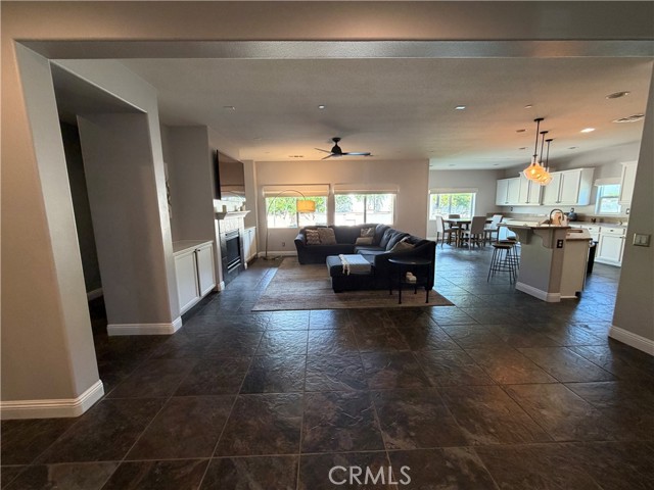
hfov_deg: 102.1
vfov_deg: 85.7
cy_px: 245
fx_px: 265
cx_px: 327
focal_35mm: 14
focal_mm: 2.22
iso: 250
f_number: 2.2
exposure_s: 1/60
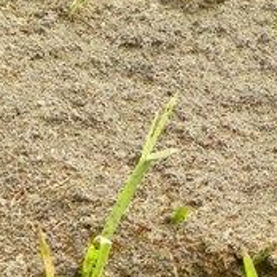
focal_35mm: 175
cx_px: 162
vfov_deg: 10.0
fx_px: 1584
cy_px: 226
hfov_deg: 10.0
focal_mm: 7.6
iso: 64
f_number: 3.5
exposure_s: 1/160
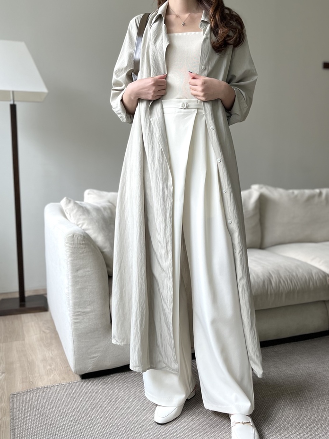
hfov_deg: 49.7
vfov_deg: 63.5
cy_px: 226
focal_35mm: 28
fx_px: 355
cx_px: 167
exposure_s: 1/163
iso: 40
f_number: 1.6
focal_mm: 5.1
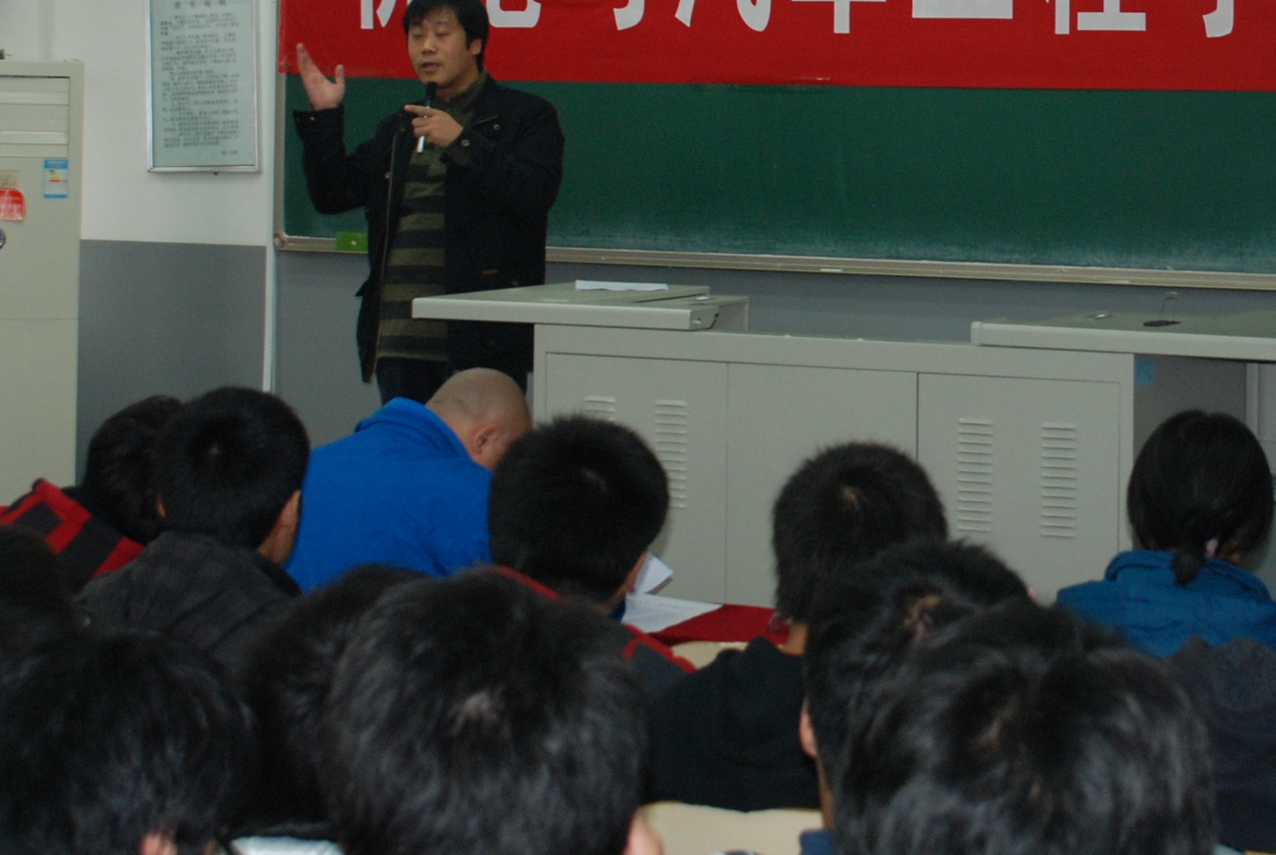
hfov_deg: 22.1
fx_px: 3230
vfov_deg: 14.9
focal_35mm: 91
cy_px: 84
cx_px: 984
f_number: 4
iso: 400
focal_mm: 26
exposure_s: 1/60
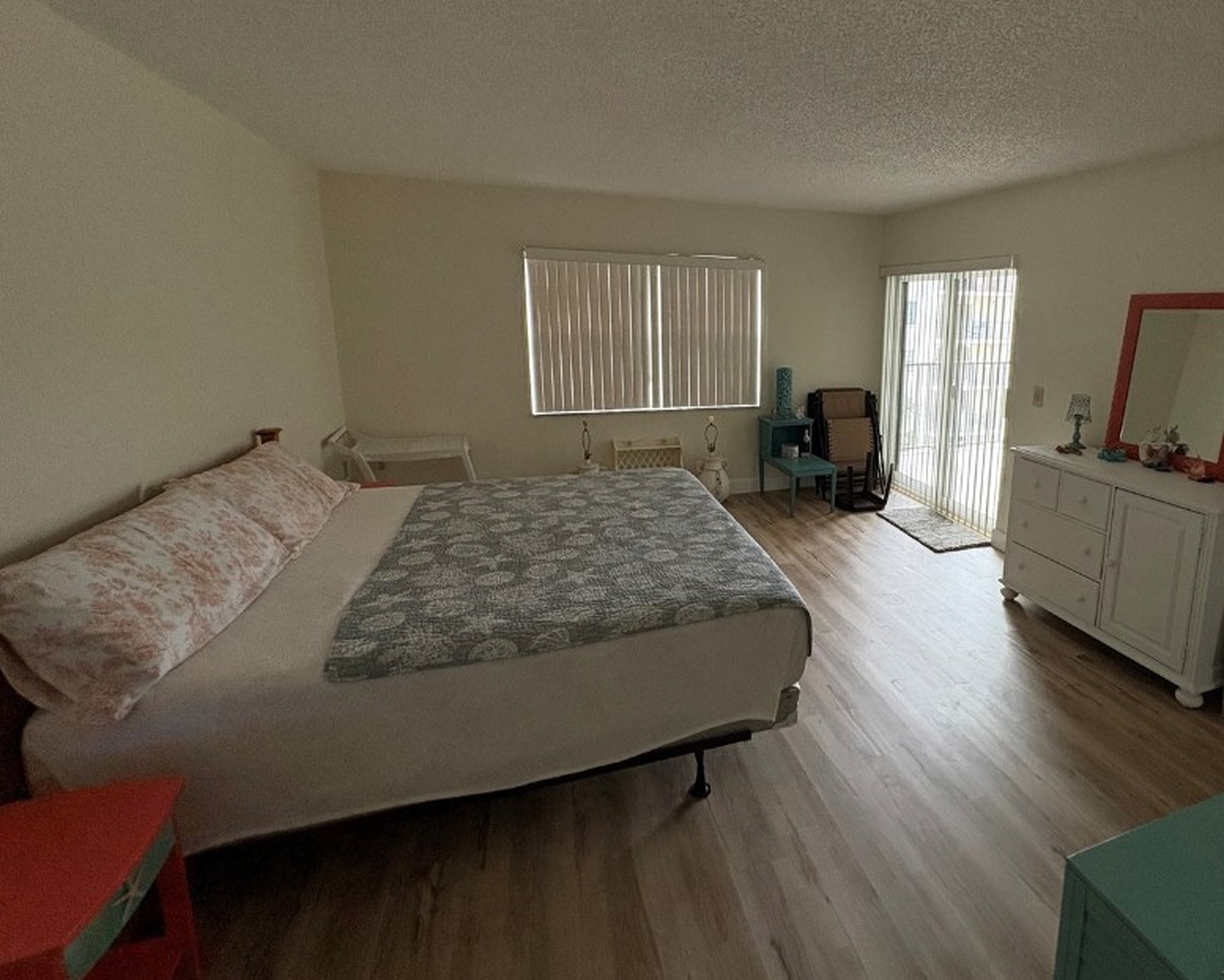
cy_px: 429
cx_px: 791
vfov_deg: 73.5
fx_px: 652
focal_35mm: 18
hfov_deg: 84.1
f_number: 2.2
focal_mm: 2.22
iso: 400
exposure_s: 1/120
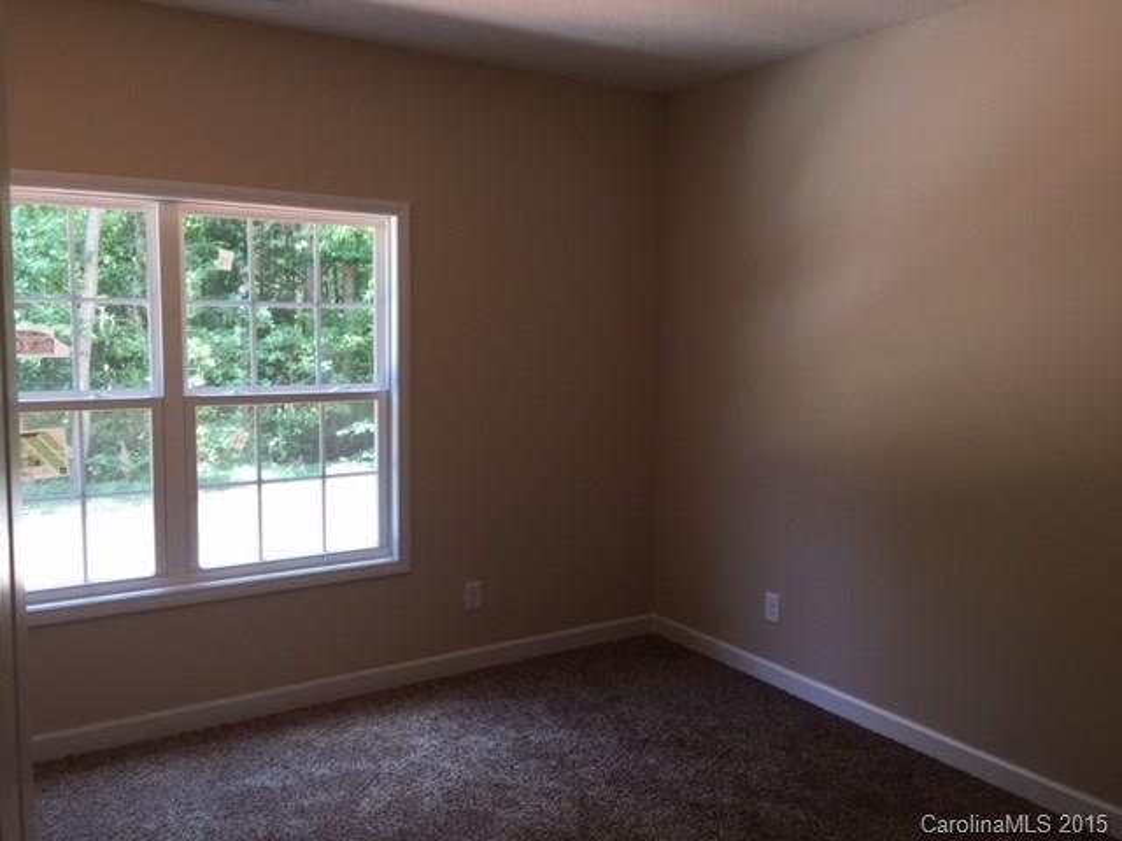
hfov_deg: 61.7
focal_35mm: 29
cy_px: 420
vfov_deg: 48.2
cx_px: 561
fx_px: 940
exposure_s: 1/40
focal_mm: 4.15
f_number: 2.2
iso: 32
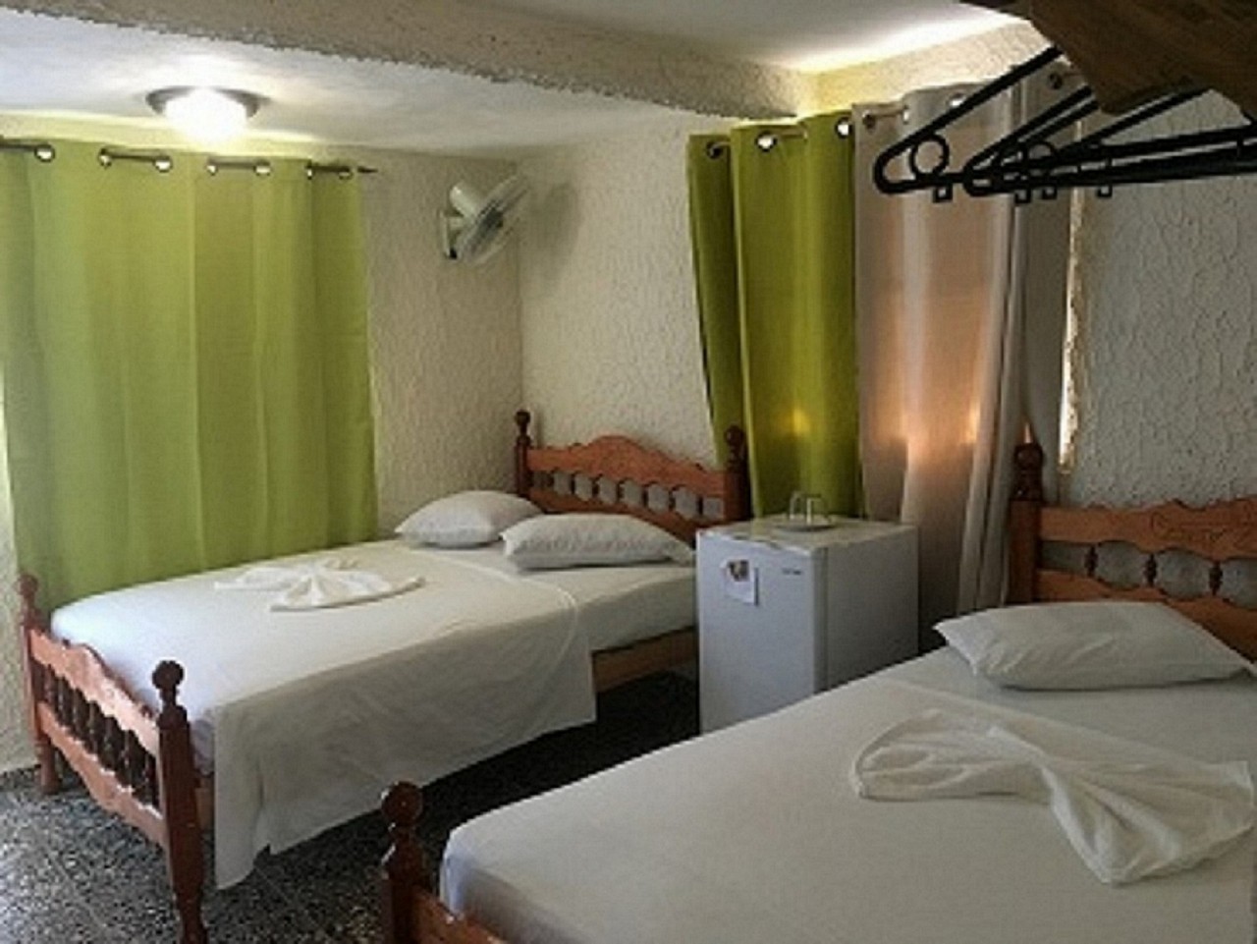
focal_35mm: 29
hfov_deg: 61.6
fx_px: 1053
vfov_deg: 48.3
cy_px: 472
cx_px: 628
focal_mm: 4.15
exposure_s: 1/20
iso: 200
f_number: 2.2
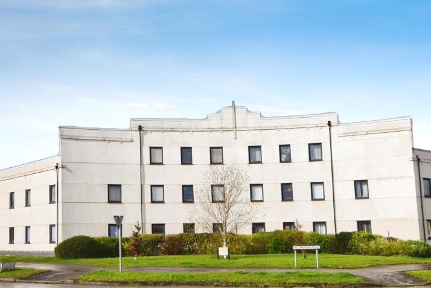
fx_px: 515
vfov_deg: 31.1
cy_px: 114
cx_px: 255
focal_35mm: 43
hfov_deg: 45.2
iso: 200
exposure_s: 1/500
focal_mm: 20
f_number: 11
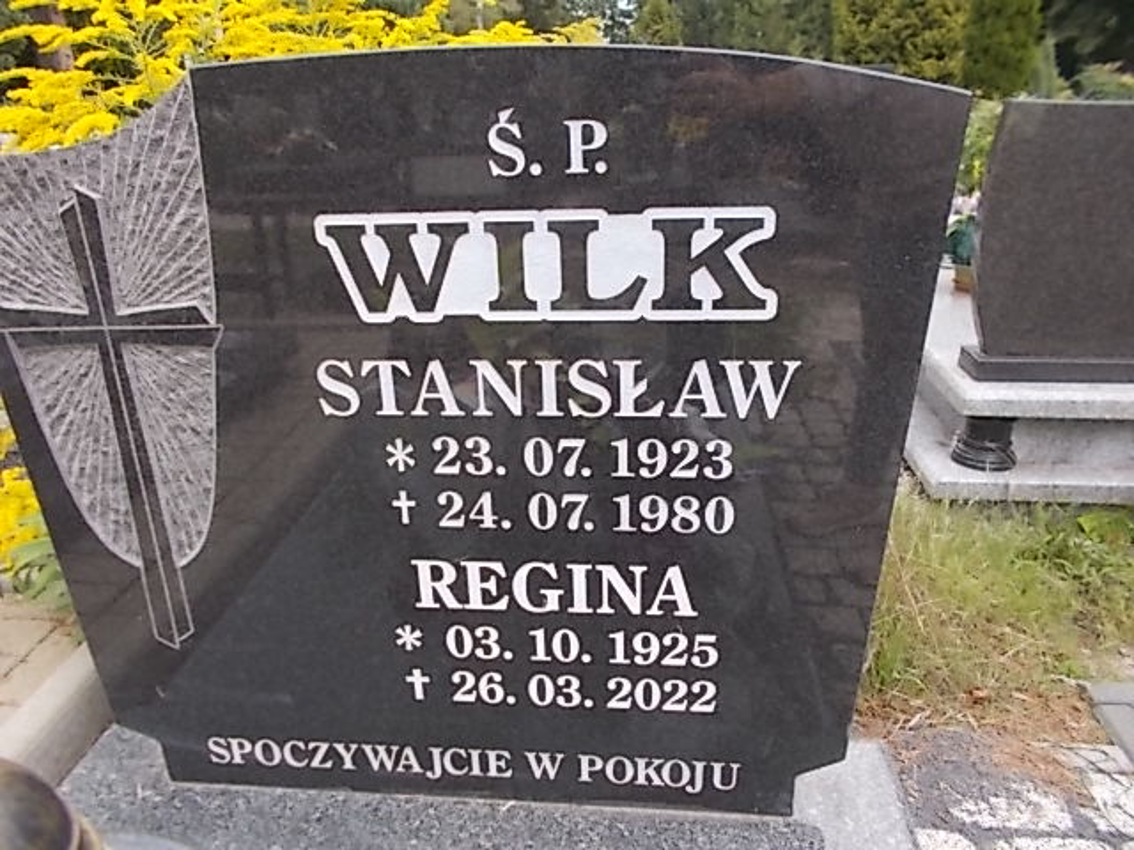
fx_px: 852
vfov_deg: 53.1
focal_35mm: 26
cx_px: 567
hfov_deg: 67.3
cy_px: 425
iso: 80
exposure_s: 1/80
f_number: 3.2
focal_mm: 4.6
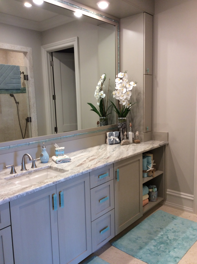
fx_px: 243
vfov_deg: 56.9
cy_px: 132
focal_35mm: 32
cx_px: 98
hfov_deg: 44.1
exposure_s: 1/24
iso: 40
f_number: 2.4
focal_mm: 3.3
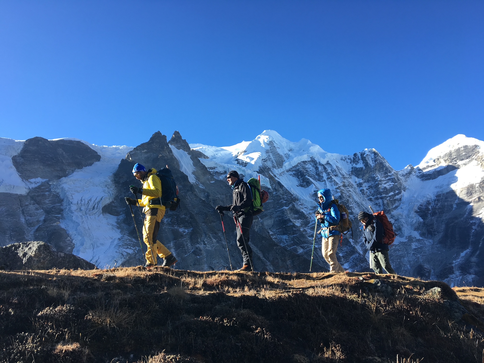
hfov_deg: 61.7
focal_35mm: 29
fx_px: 405
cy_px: 182
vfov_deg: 48.2
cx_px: 242
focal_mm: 4.15
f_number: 2.2
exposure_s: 1/434
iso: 25
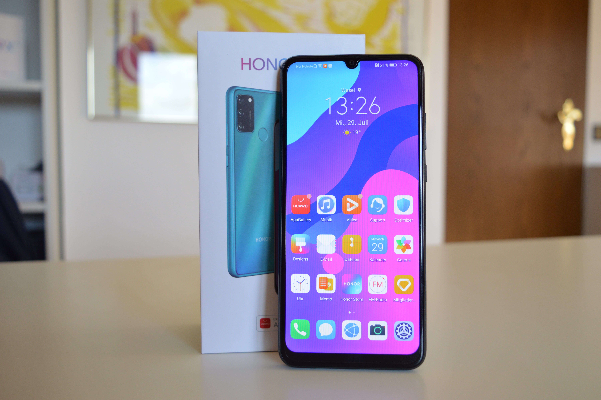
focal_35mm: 34
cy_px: 200
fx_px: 575
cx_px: 300
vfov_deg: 38.3
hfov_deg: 55.1
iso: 400
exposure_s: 1/100
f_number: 5
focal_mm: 23
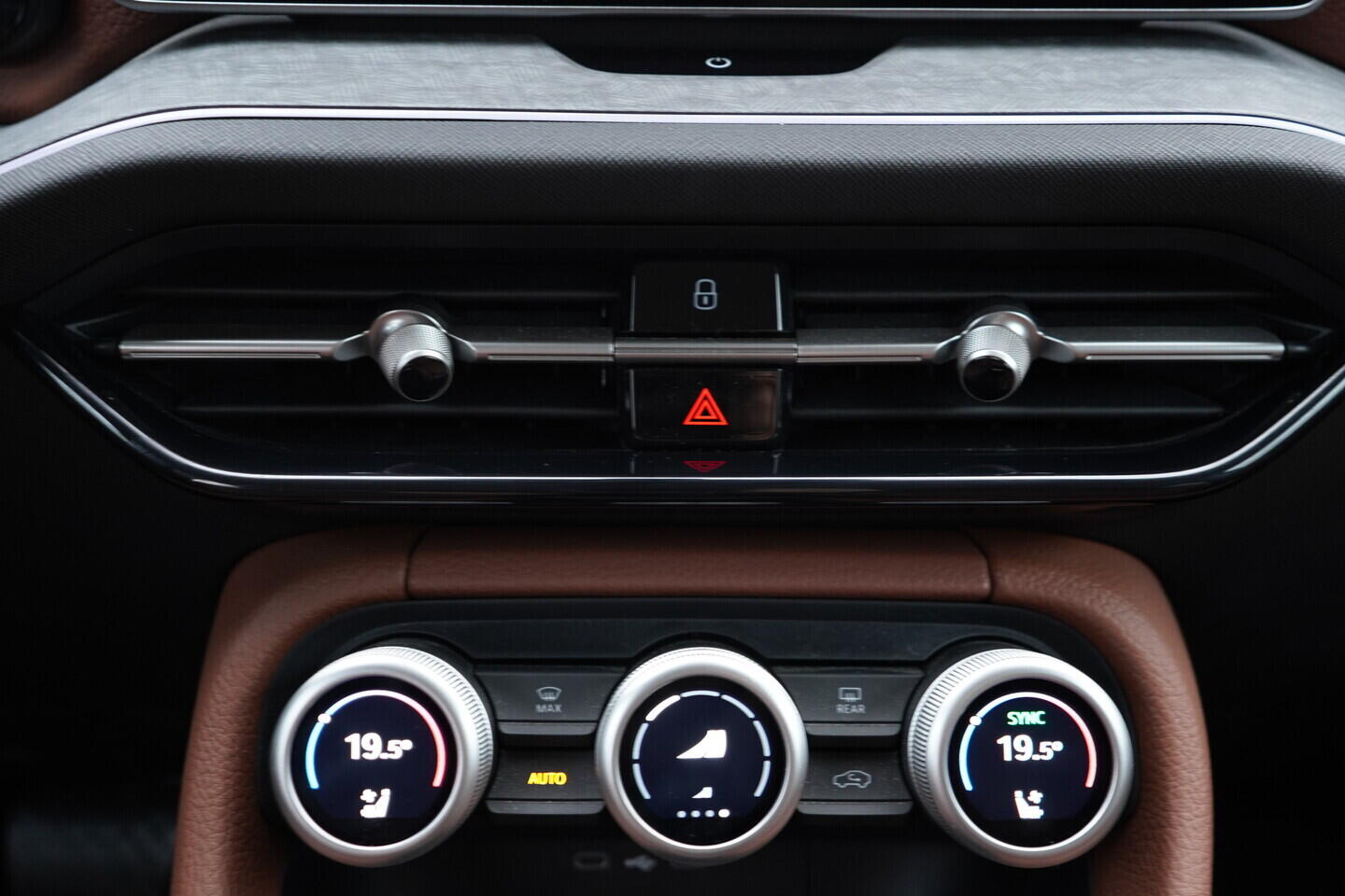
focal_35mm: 36
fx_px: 1345
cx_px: 672
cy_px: 448
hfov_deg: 53.1
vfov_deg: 36.9
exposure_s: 1/40
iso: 500
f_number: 2.8
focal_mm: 24
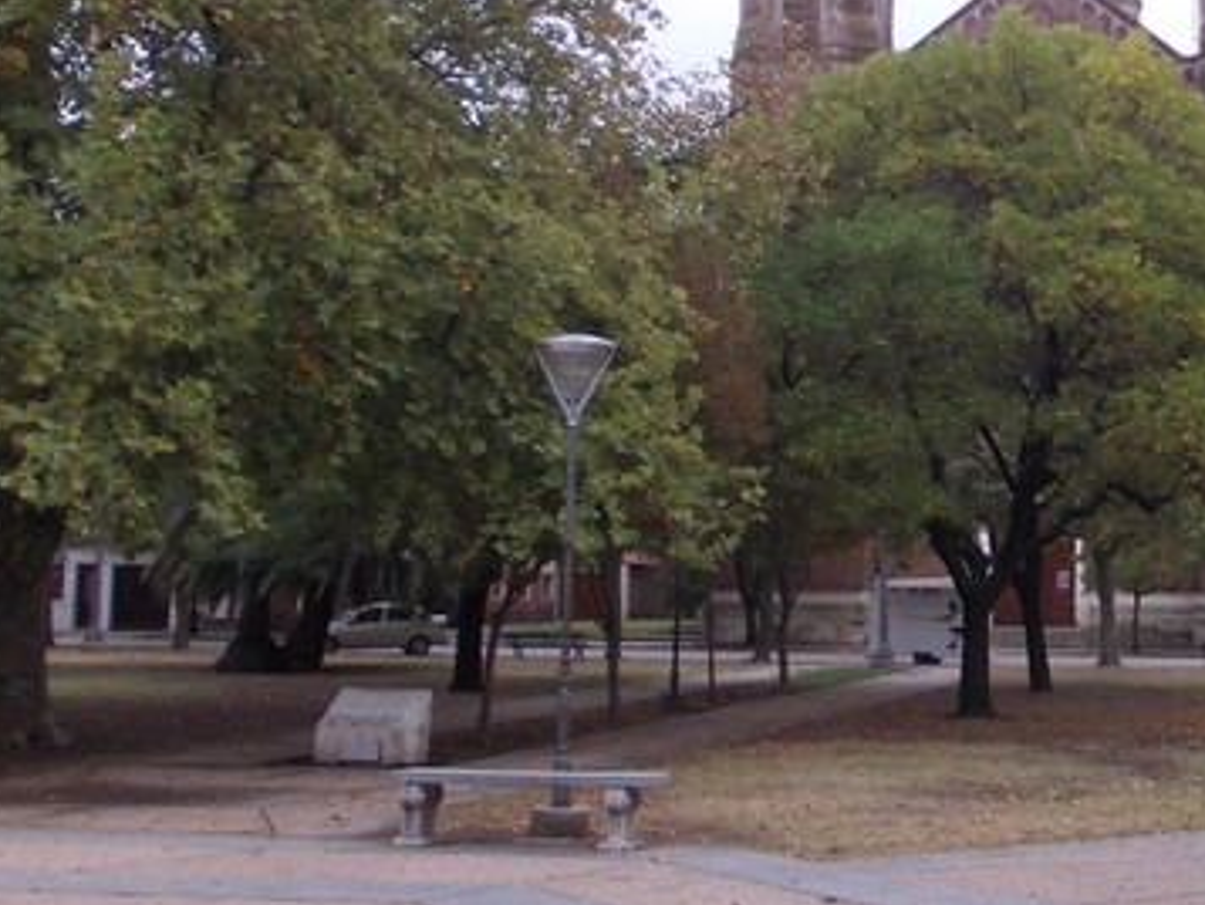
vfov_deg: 24.3
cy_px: 287
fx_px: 2089
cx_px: 1050
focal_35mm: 60
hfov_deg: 30.9
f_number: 5.4
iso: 80
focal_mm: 4
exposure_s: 1/125
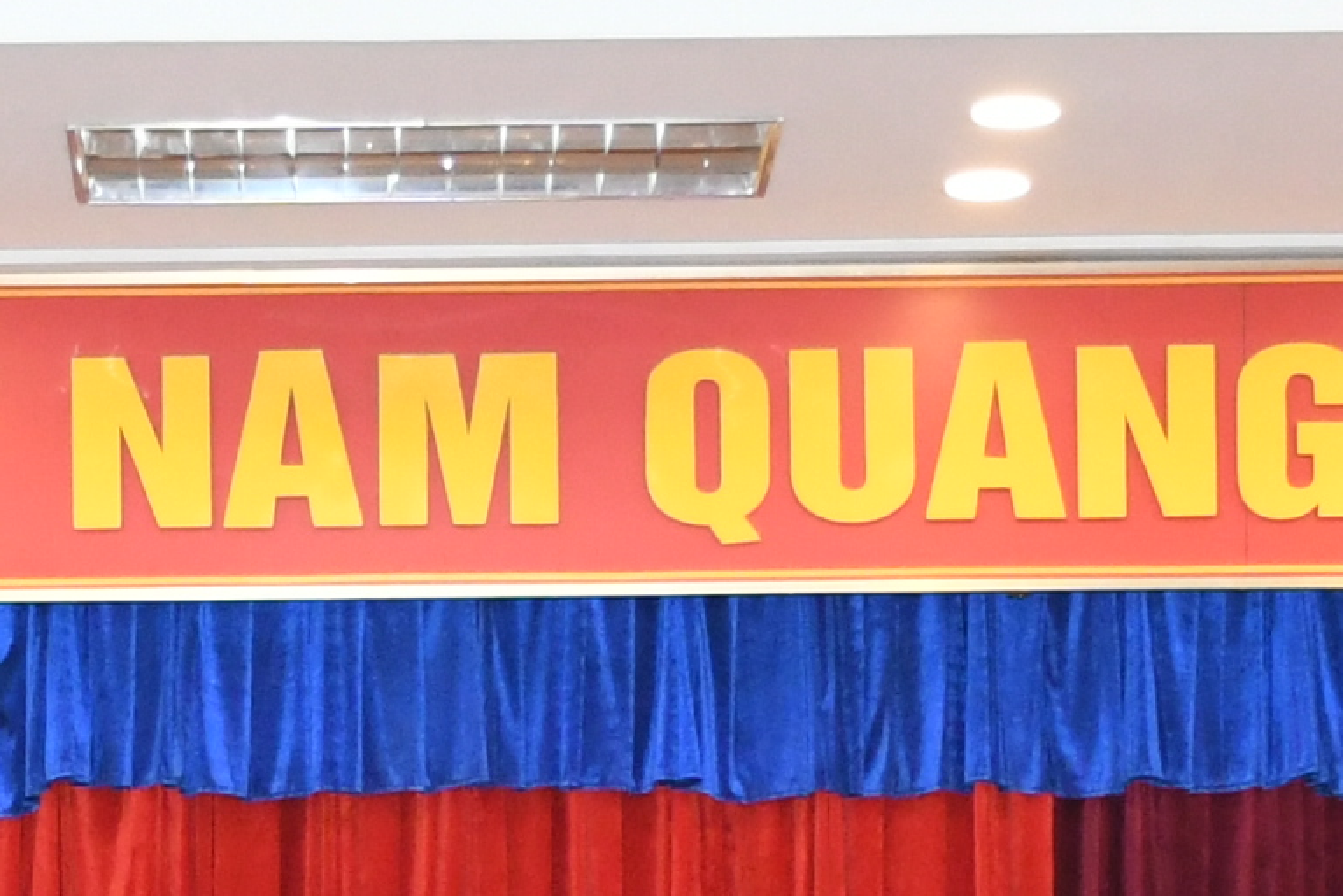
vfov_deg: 6.1
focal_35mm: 221
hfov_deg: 9.3
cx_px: 433
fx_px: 8235
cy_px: 1503
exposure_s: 1/200
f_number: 4
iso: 2500
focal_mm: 27
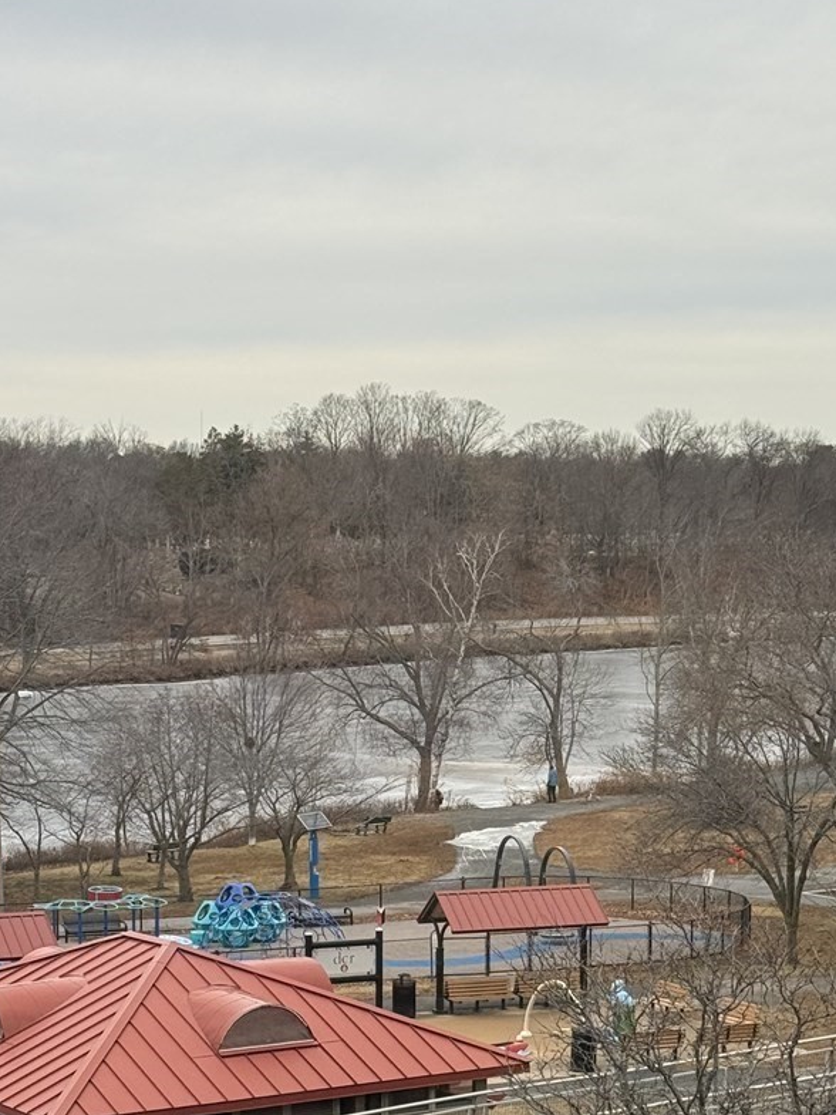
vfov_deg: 20.7
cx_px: 489
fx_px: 3027
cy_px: 799
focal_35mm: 94
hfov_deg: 15.7
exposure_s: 1/1215
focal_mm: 6.76
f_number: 1.78
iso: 64
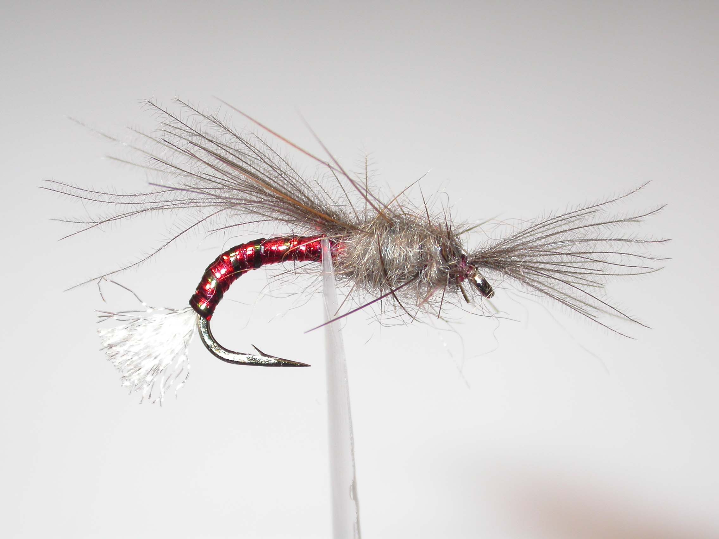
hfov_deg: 14.0
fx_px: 2929
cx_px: 360
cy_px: 270
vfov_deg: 10.5
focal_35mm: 141
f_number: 4.8
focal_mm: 29.3
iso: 100
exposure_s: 1/92.1
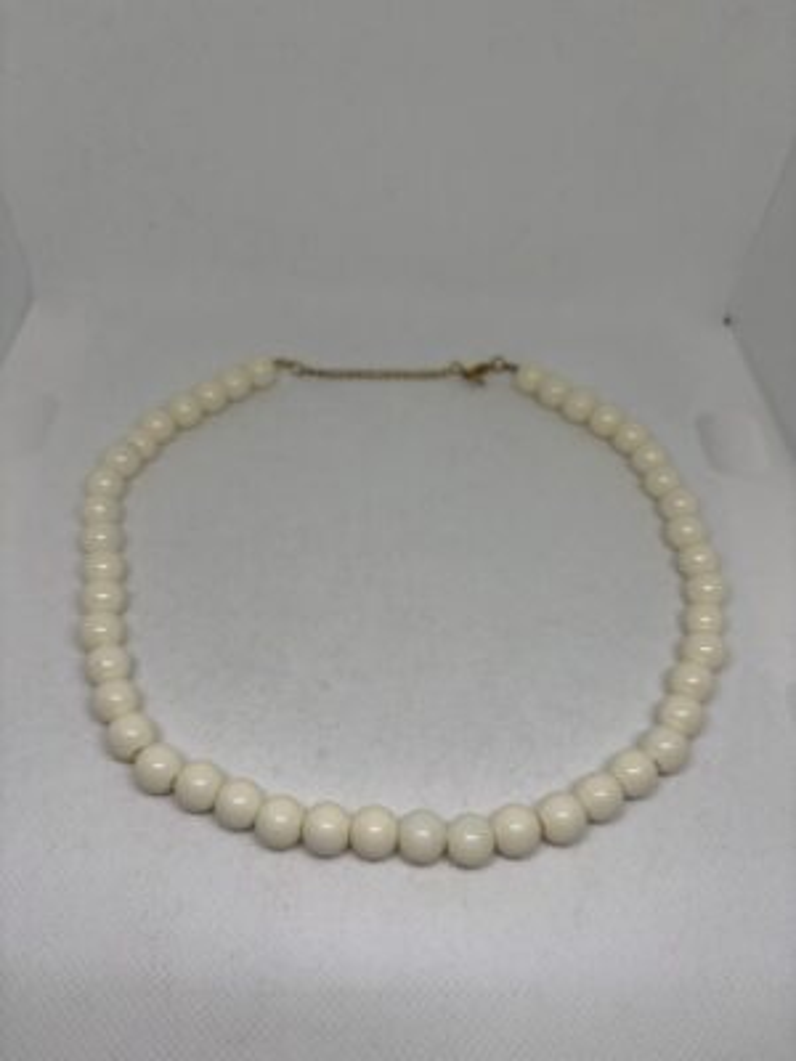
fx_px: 797
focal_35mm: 26
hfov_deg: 53.1
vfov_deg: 67.3
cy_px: 530
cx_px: 398
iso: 50
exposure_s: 1/427
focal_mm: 5.96
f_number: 1.6
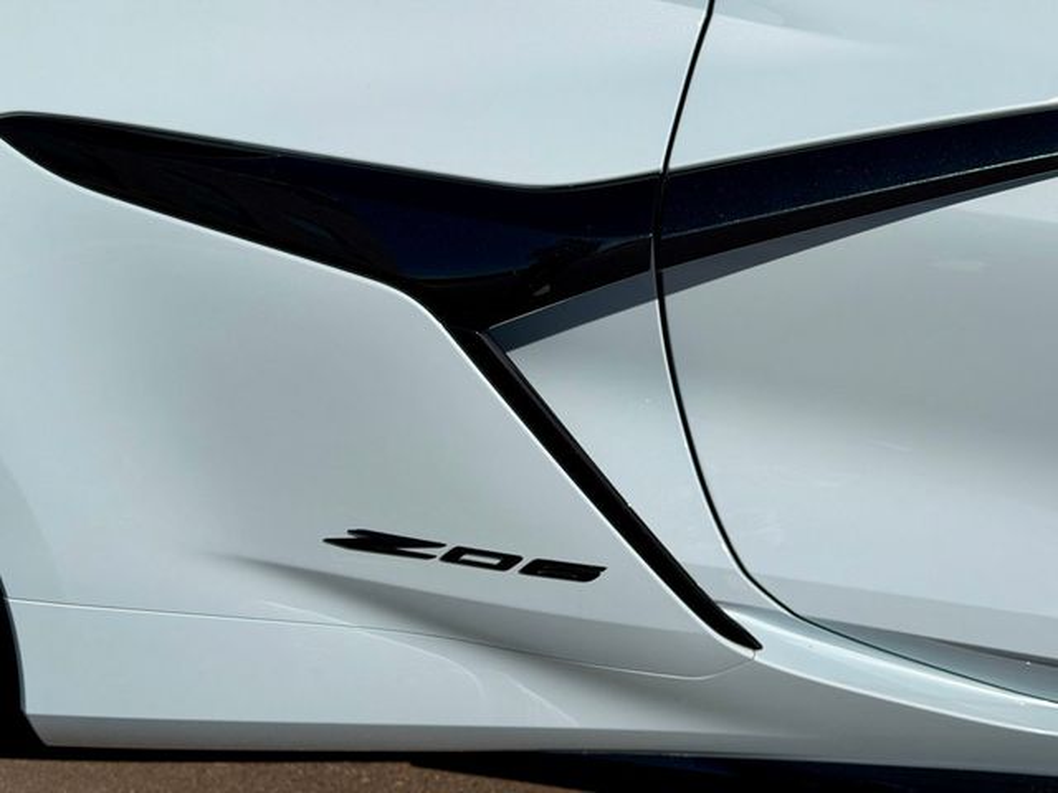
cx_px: 529
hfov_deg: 39.7
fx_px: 1467
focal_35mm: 48
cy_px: 396
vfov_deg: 30.3
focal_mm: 6.76
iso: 80
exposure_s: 1/16129
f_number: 1.78
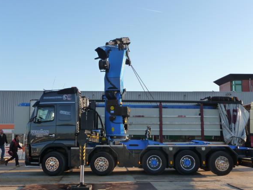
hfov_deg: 42.9
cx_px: 125
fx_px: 322
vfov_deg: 32.9
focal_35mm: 44
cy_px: 94
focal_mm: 7.1
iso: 160
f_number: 4
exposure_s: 1/320
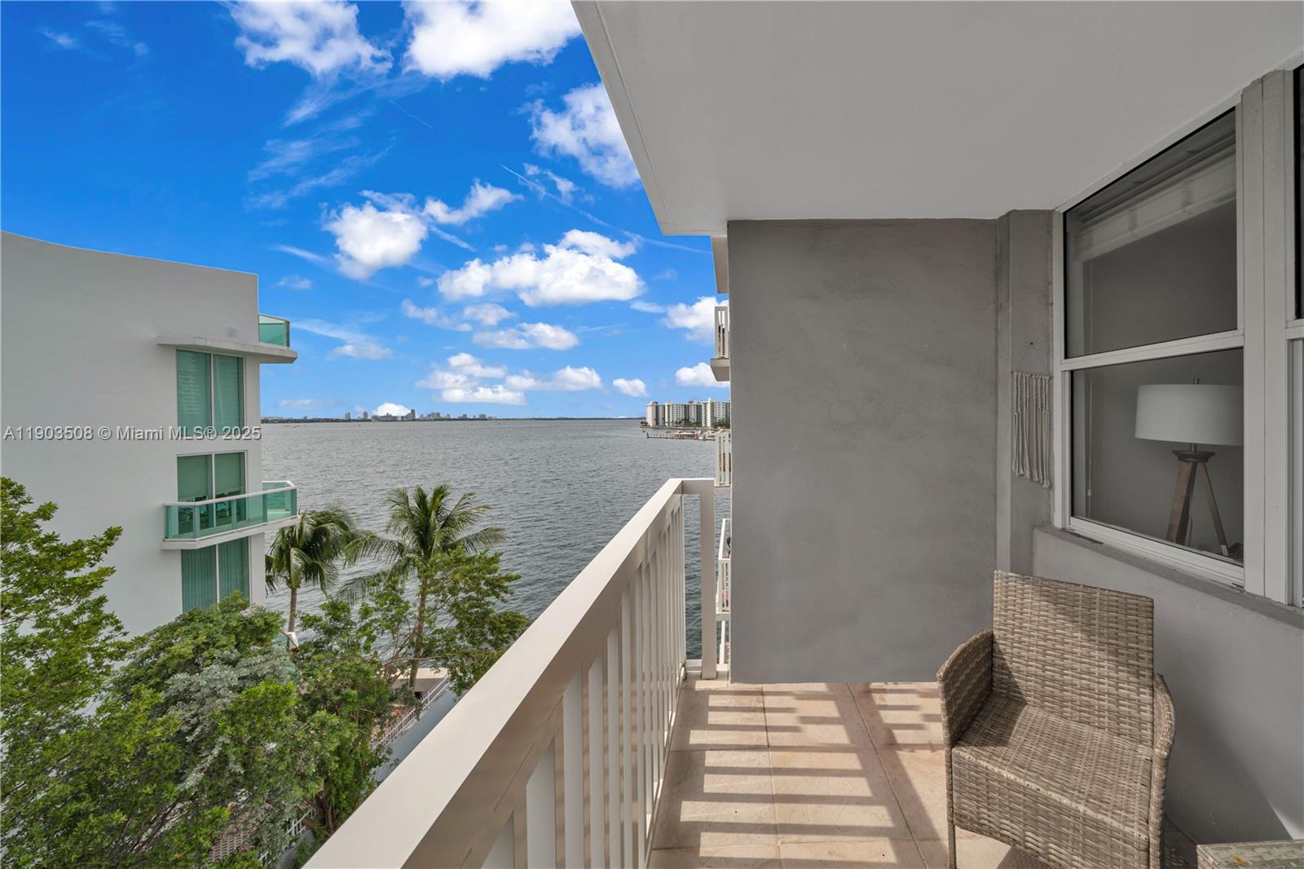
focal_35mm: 12
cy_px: 434
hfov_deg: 112.6
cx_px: 652
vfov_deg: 90.0
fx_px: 435
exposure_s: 1/80
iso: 50
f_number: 11
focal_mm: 12
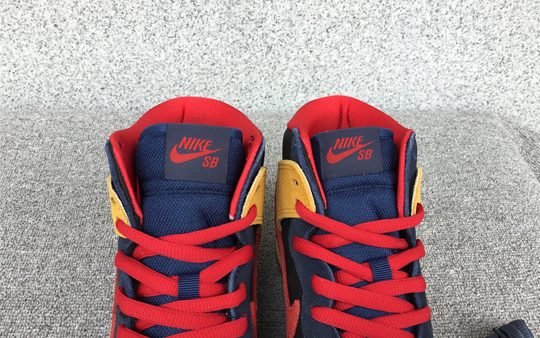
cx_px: 271
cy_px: 202
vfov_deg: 38.2
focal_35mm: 33
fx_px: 486
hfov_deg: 58.1
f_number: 2.4
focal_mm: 3.3
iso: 25
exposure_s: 1/192
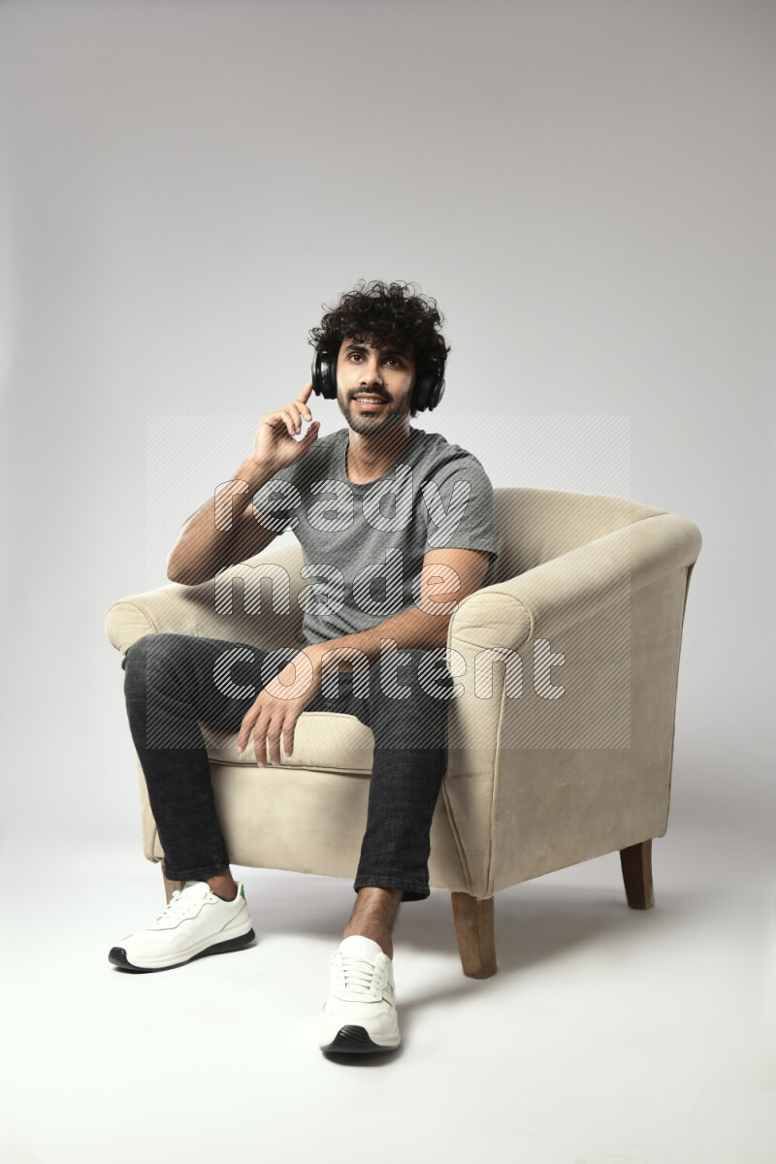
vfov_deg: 50.7
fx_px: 1229
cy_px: 582
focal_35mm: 38
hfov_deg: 35.1
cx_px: 388
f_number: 5
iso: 400
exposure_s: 1/125
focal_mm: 38
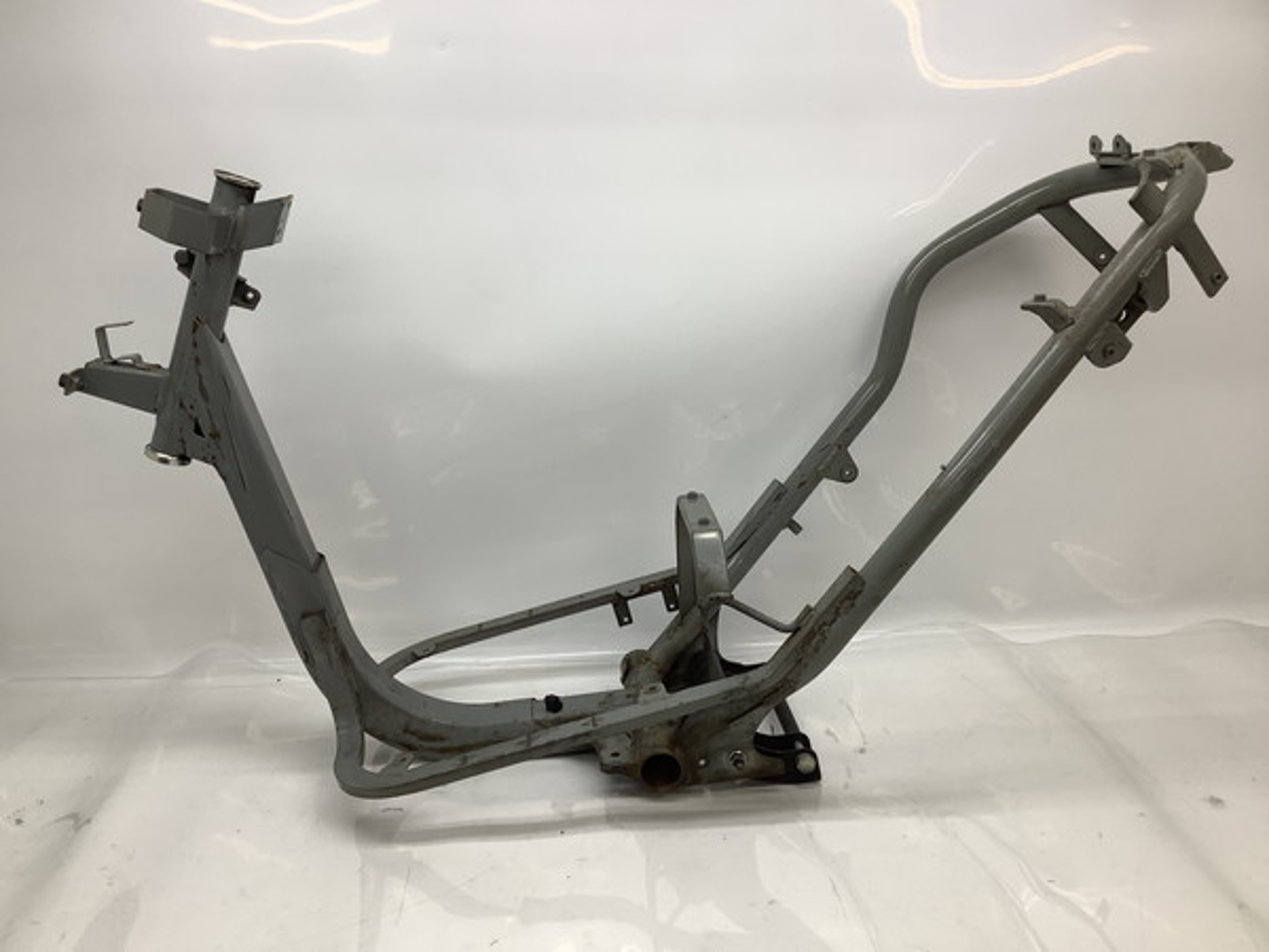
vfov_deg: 45.4
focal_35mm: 31
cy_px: 476
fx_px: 1136
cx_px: 634
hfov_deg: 58.4
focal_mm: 3.3
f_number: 2.4
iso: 32
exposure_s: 1/120
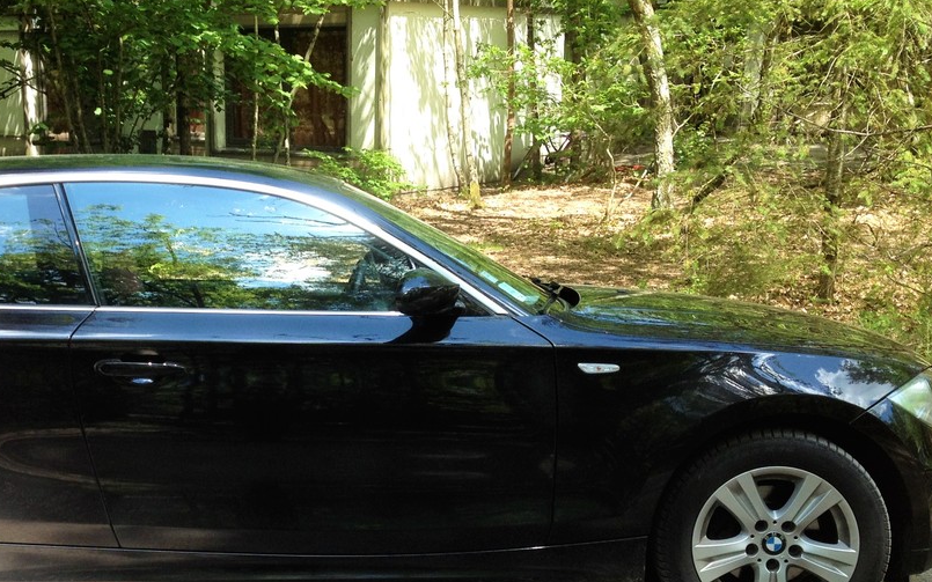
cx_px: 300
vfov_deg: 21.9
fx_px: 1498
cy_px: 404
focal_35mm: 59
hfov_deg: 34.2
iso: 50
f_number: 2.4
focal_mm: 4.28
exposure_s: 1/294
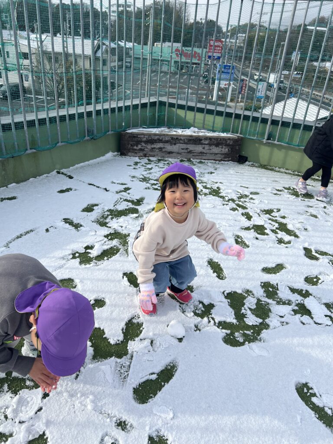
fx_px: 333
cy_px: 222
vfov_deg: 67.3
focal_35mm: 26
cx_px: 166
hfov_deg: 53.1
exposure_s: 1/3356
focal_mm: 5.7
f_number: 1.5
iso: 50
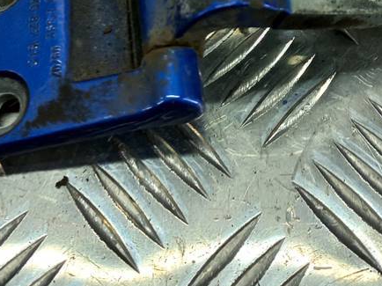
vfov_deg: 23.2
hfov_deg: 32.7
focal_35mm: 59
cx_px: 217
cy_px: -32
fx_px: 651
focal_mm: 4.6
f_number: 1.8
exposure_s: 1/50
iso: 40
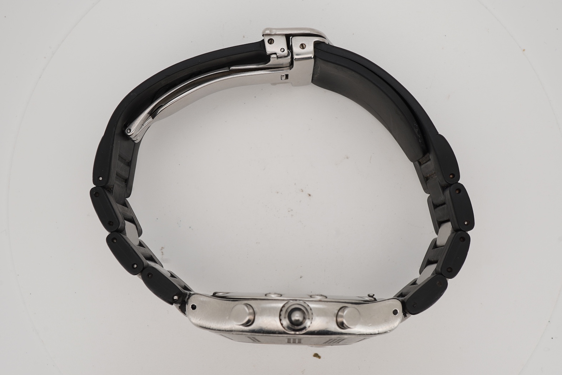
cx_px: 281
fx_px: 703
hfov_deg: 43.6
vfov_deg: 29.9
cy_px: 188
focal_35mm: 45
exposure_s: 1/160
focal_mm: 30
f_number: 22
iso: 160
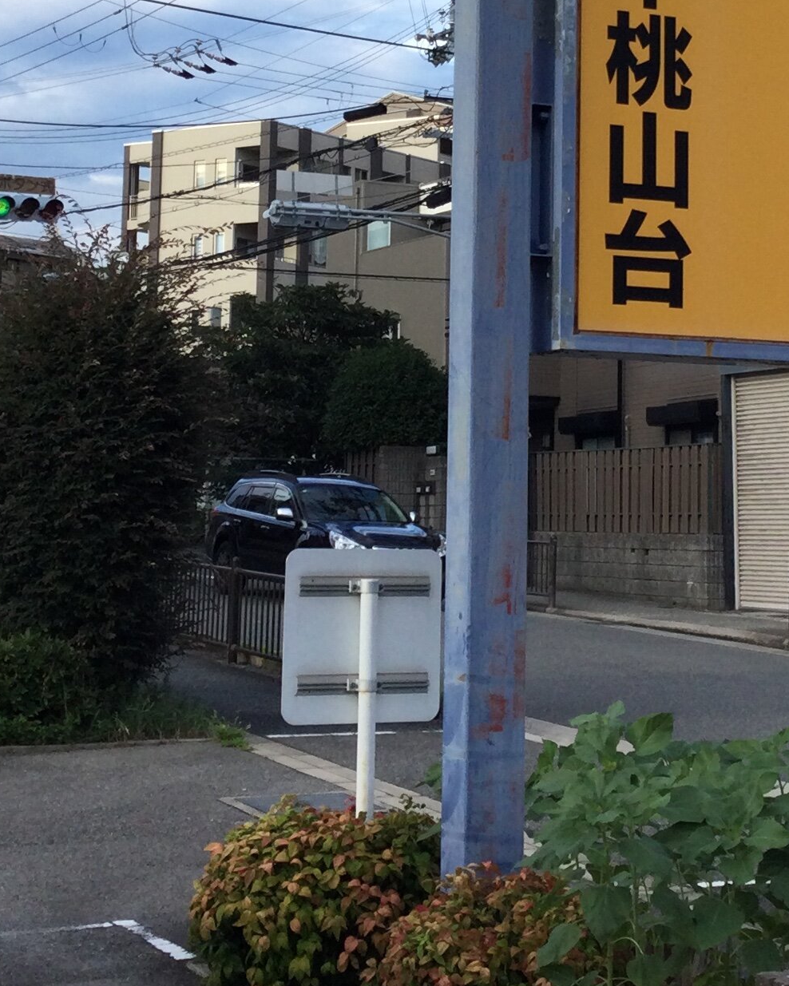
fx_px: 2335
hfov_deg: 19.1
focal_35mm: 80
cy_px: 160
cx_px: 546
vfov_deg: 23.4
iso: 25
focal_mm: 3.3
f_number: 2.4
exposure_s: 1/312
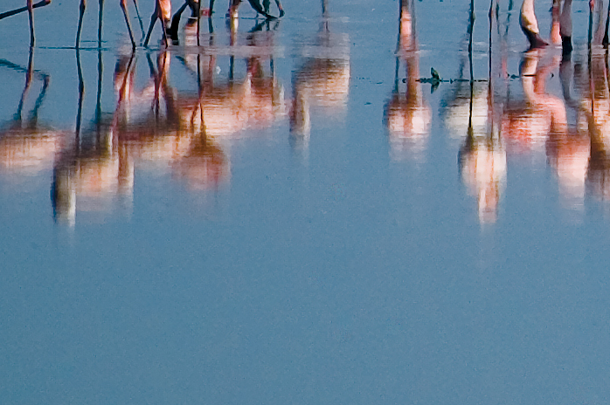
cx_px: 826
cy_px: -278
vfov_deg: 0.5
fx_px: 43776
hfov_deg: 0.8
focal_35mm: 2586
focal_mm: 400
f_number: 7.1
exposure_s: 1/2000
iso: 500
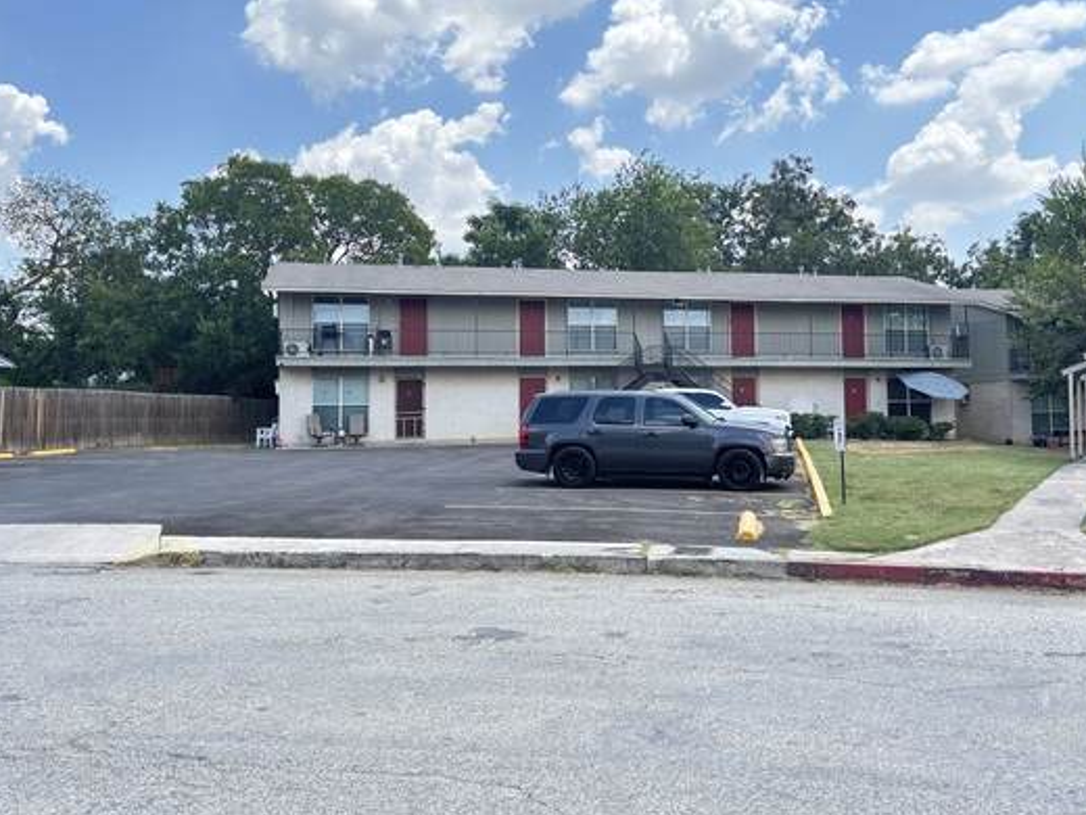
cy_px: 366
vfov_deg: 44.1
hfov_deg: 56.8
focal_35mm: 32
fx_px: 1004
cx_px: 579
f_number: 1.6
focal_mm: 5.96
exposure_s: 1/811
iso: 50
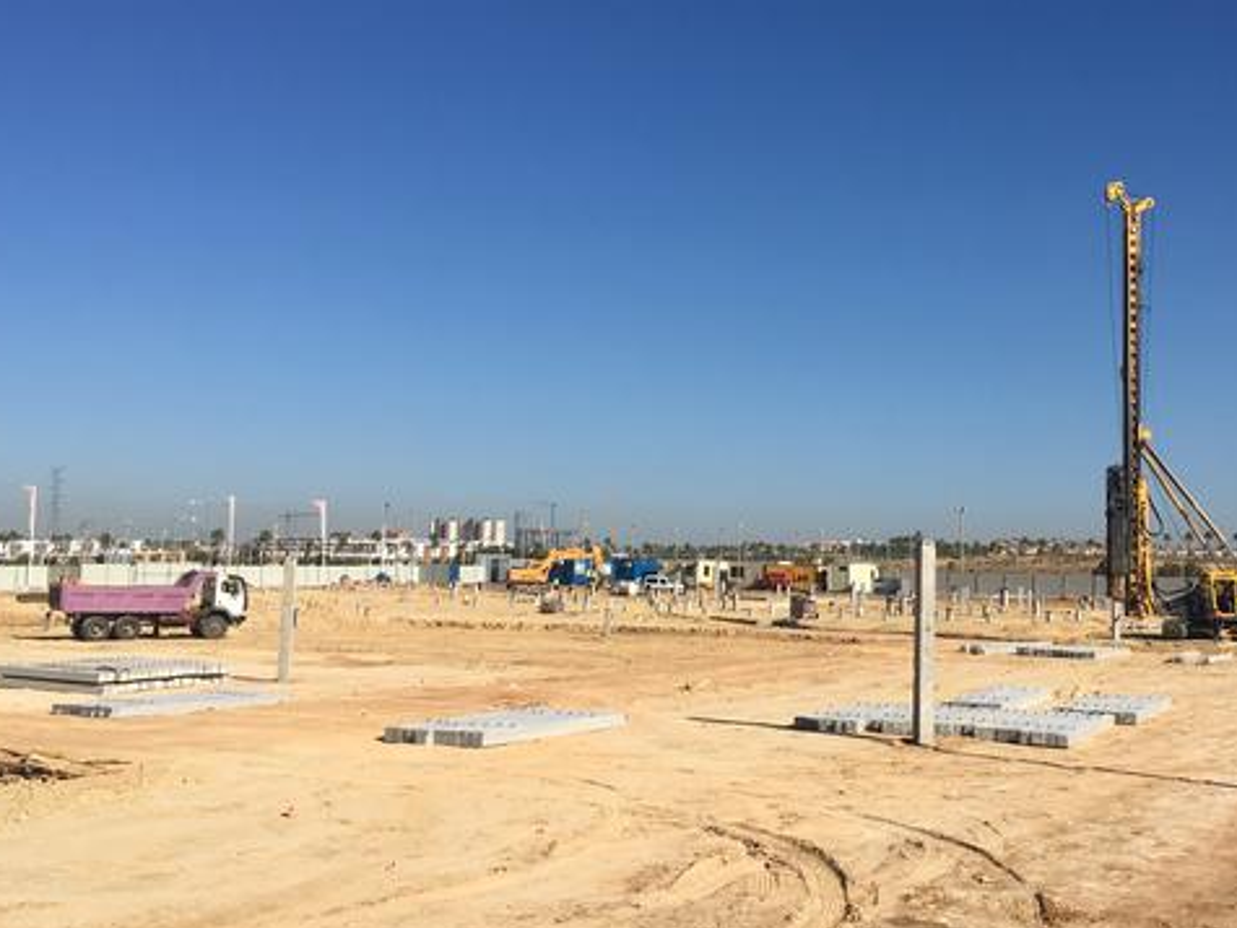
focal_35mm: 42
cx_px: 780
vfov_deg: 34.3
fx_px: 1501
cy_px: 409
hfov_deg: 44.4
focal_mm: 4.15
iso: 25
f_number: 2.2
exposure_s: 1/2747
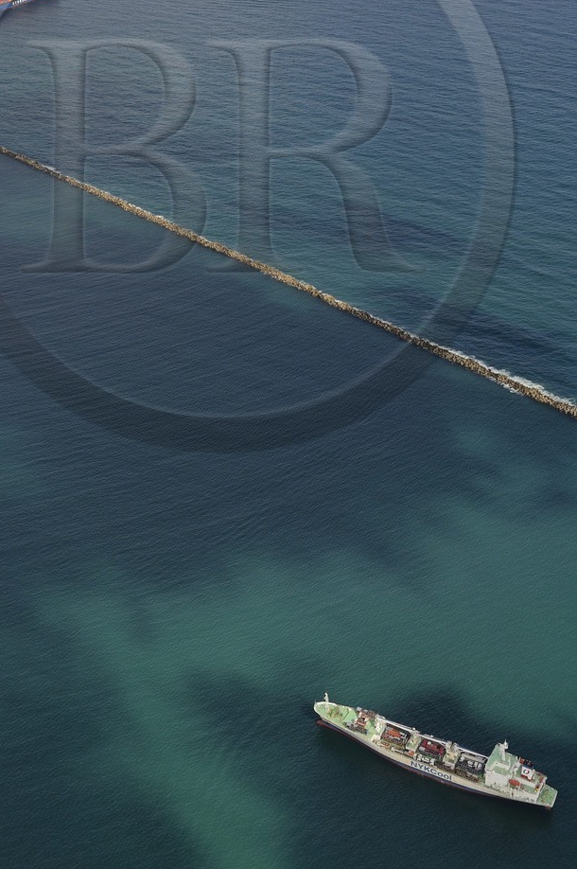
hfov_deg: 22.2
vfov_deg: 31.9
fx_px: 1470
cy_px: 157
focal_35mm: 61
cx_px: 221
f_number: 9
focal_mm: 35
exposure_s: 1/800
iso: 200
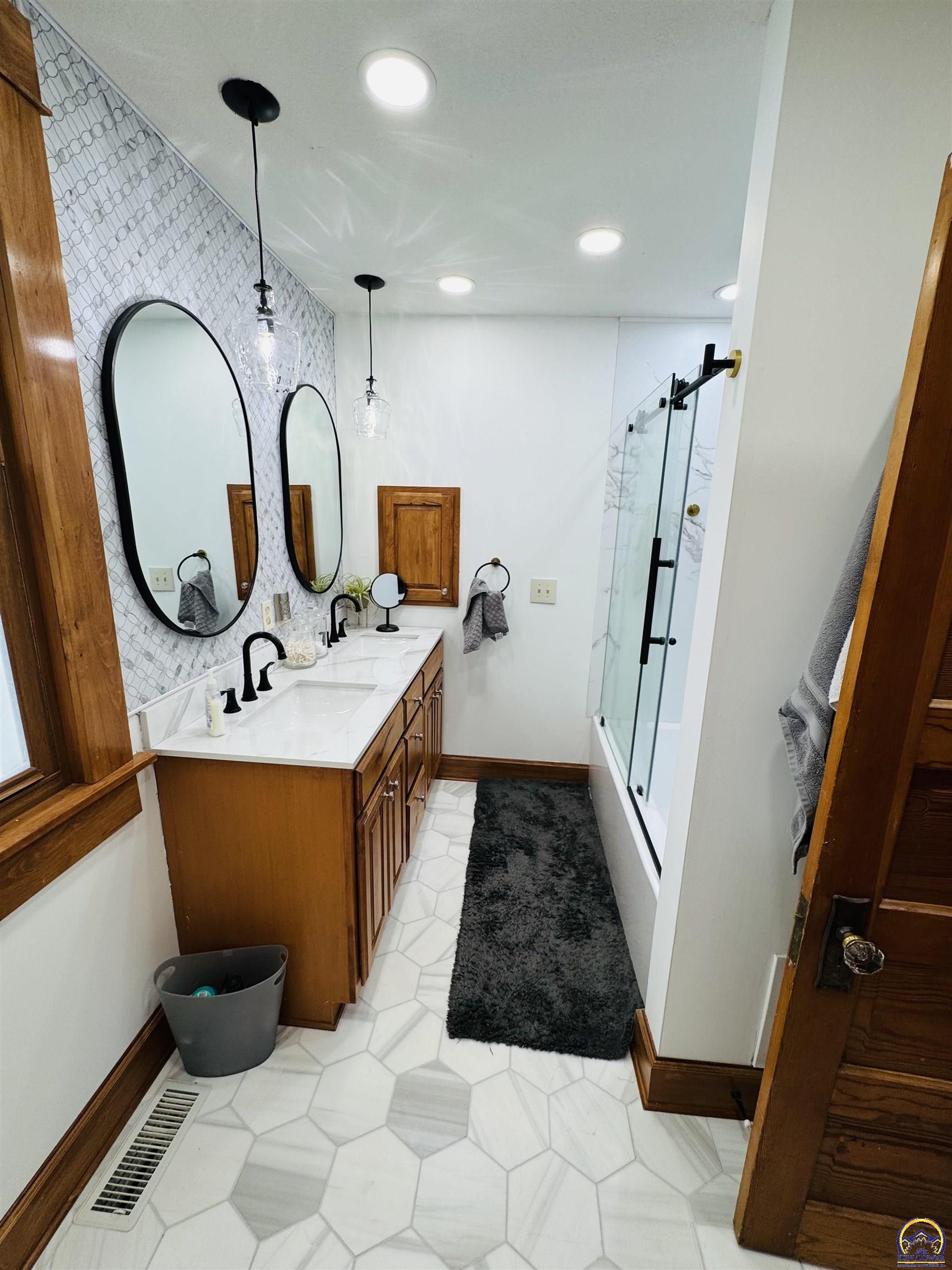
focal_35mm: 14
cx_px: 476
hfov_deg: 85.7
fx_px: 513
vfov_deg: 102.1
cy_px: 635
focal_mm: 2.22
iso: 50
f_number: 2.2
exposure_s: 1/120
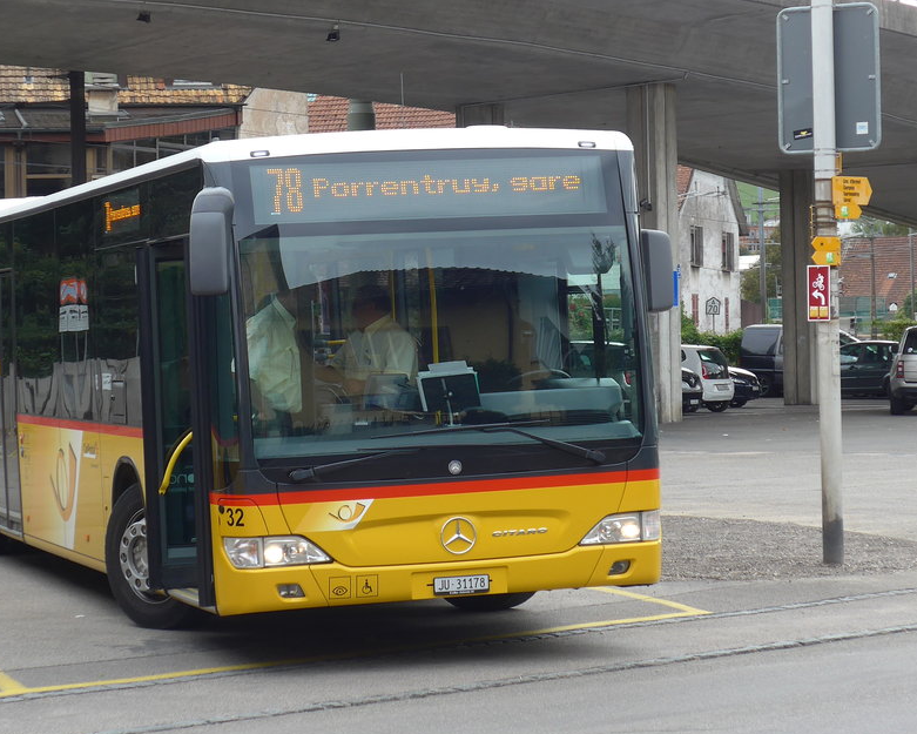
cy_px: 283
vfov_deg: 13.9
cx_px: 409
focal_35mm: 111
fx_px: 3013
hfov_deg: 17.3
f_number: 4.2
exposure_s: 1/160
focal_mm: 15
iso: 80
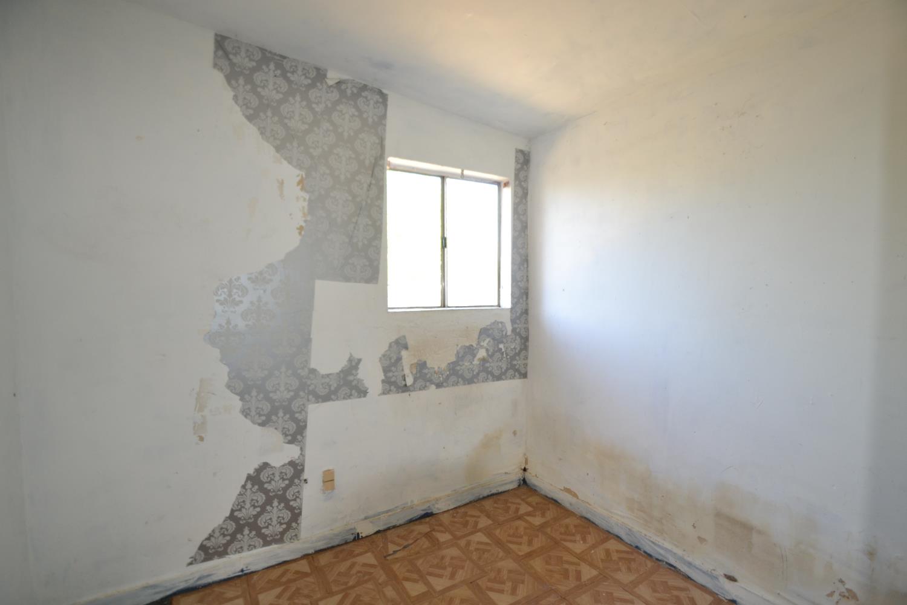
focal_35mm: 15
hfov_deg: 100.4
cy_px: 302
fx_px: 378
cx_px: 454
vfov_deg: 77.3
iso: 500
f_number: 3.5
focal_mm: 10
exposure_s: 1/60
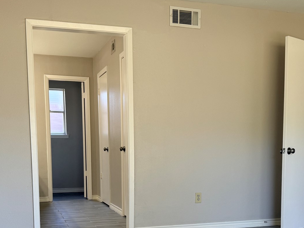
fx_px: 413
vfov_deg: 29.9
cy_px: 192
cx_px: 156
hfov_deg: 40.4
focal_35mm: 47
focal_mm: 6.76
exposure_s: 1/120
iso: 100
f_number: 1.78
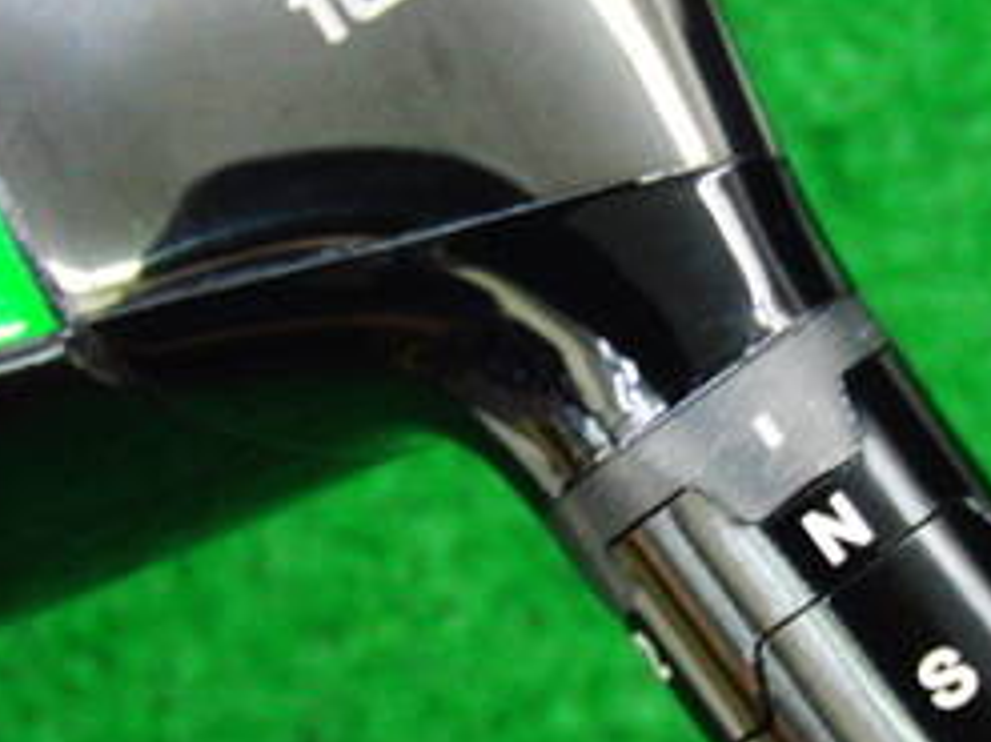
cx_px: 642
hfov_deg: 20.4
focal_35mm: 96
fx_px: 2747
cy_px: 497
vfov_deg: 15.4
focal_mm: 6.42
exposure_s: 1/25
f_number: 3.6
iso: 400
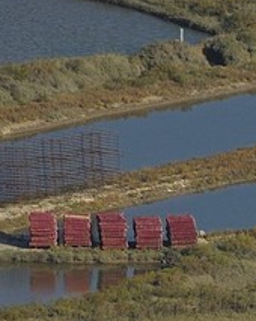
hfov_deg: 0.9
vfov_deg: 1.1
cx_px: 759
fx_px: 16038
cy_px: 758
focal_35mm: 1691
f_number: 5.6
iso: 100
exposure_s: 1/640
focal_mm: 160
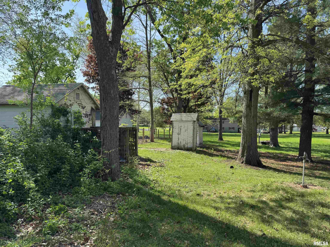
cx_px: 165
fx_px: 229
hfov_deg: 71.6
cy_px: 124
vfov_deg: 56.8
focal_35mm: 24
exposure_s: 1/1456
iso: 80
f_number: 1.78
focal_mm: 6.76
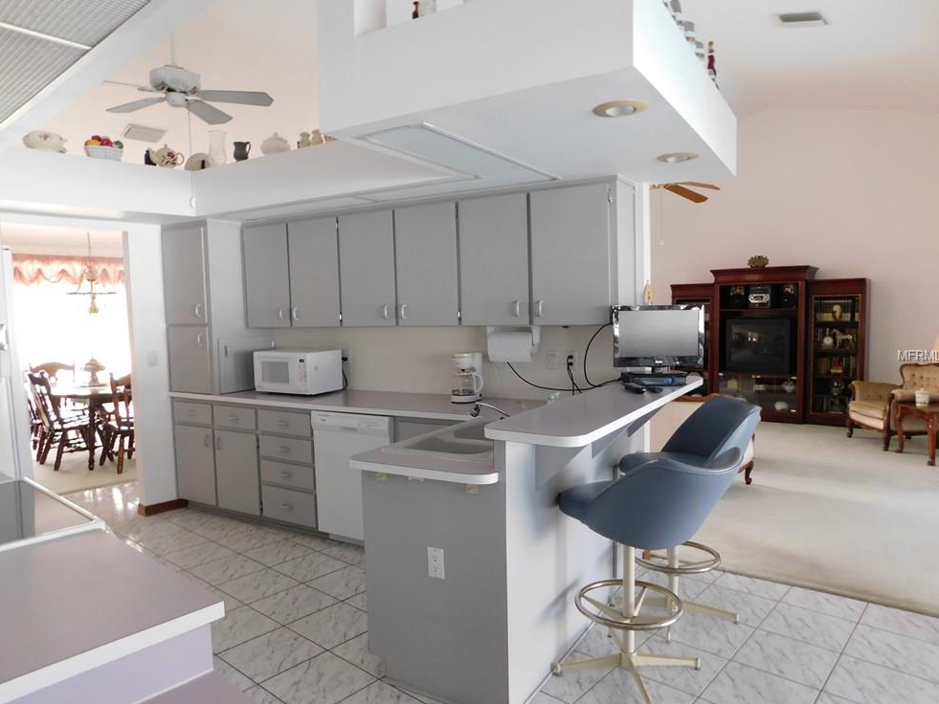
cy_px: 356
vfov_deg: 56.8
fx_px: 651
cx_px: 465
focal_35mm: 24
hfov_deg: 71.6
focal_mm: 4
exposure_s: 1/30
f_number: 3
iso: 280
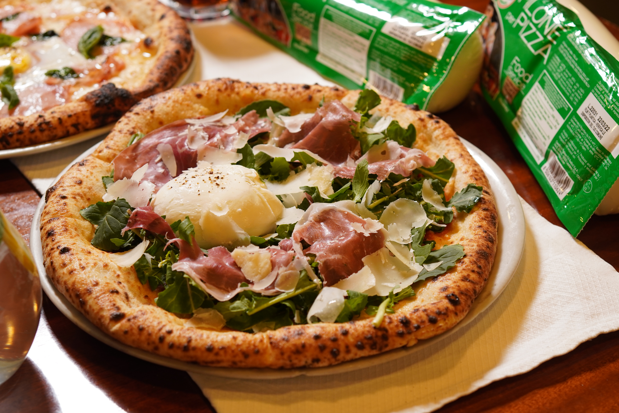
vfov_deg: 20.2
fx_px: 1161
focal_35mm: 68
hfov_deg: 29.9
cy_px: 206
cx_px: 310
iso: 500
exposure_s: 1/60
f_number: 3.5
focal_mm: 45
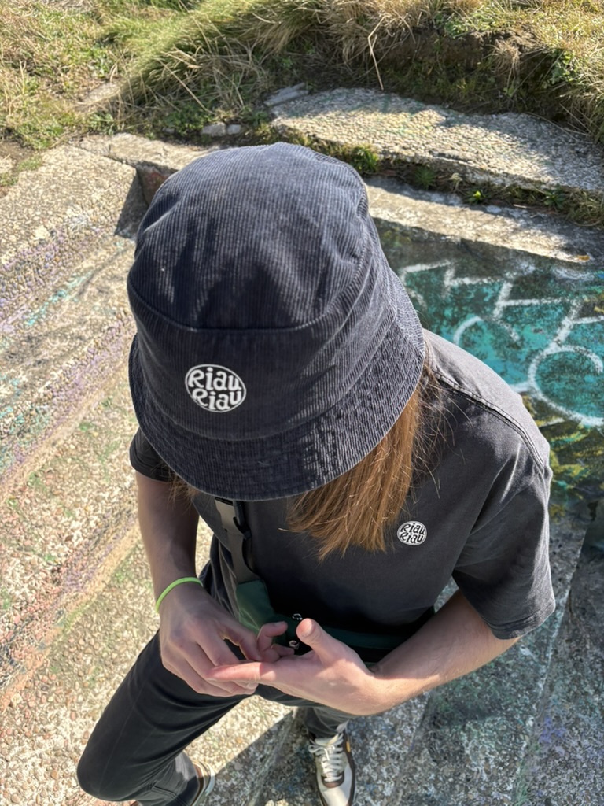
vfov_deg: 67.3
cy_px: 403
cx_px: 302
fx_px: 605
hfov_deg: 53.1
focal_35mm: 26
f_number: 1.6
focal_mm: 5.96
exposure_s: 1/1032
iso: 50
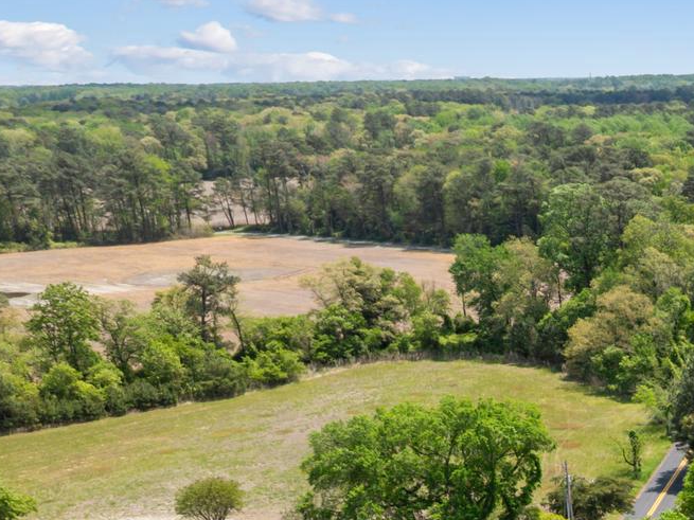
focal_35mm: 75
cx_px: 975
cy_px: 740
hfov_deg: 22.4
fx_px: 1503
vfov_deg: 17.9
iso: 160
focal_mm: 12.29
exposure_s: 1/2000
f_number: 2.8
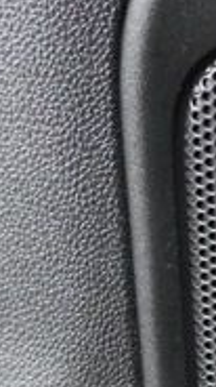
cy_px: 467
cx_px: 436
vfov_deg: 14.8
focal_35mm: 140
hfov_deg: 8.2
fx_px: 1431
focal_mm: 16
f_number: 3.5
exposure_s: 1/60
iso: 5000
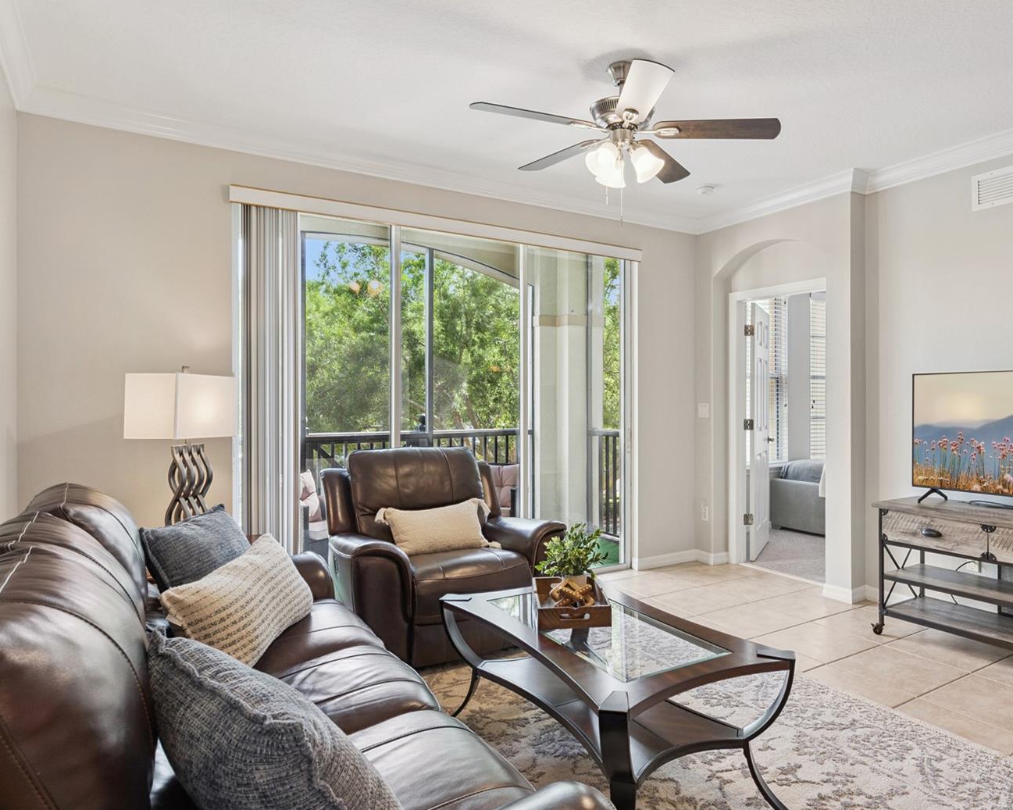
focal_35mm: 23
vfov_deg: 61.8
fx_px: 677
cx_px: 601
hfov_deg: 72.9
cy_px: 409
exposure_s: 1/25
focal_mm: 19.5
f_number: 9
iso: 200
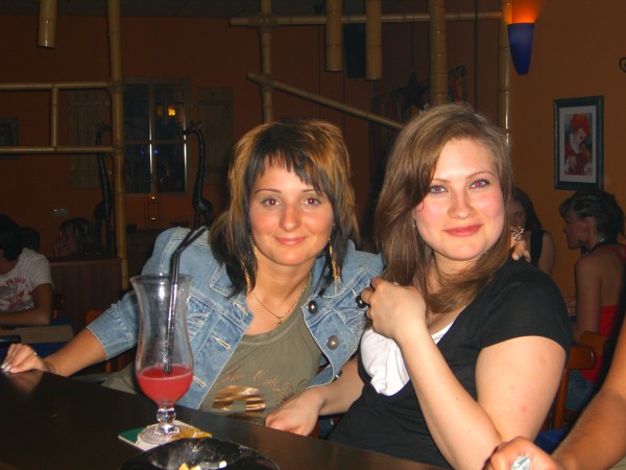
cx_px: 313
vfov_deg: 31.5
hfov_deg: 41.2
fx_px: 832
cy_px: 235
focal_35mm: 46
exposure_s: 1/60
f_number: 3.1
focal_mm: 9.5
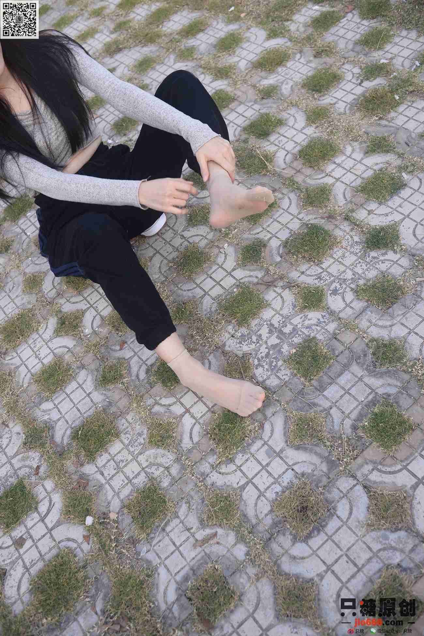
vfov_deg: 54.4
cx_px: 212
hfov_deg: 37.9
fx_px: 618
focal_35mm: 35
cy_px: 318
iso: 100
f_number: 5.6
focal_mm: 35
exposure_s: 1/250
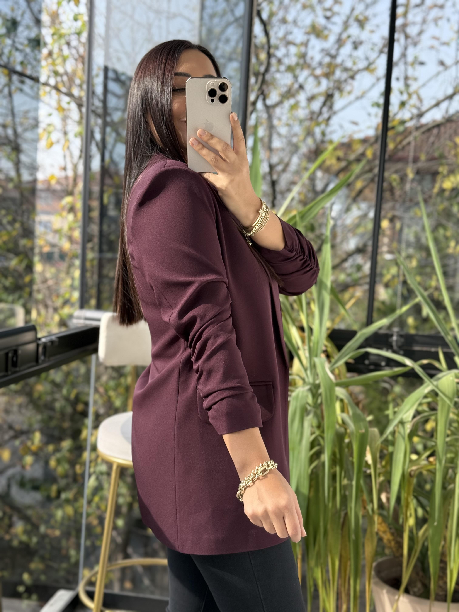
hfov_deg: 30.3
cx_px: 230
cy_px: 306
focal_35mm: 48
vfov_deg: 39.7
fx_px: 849
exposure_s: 1/641
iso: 80
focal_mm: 6.76
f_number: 1.78
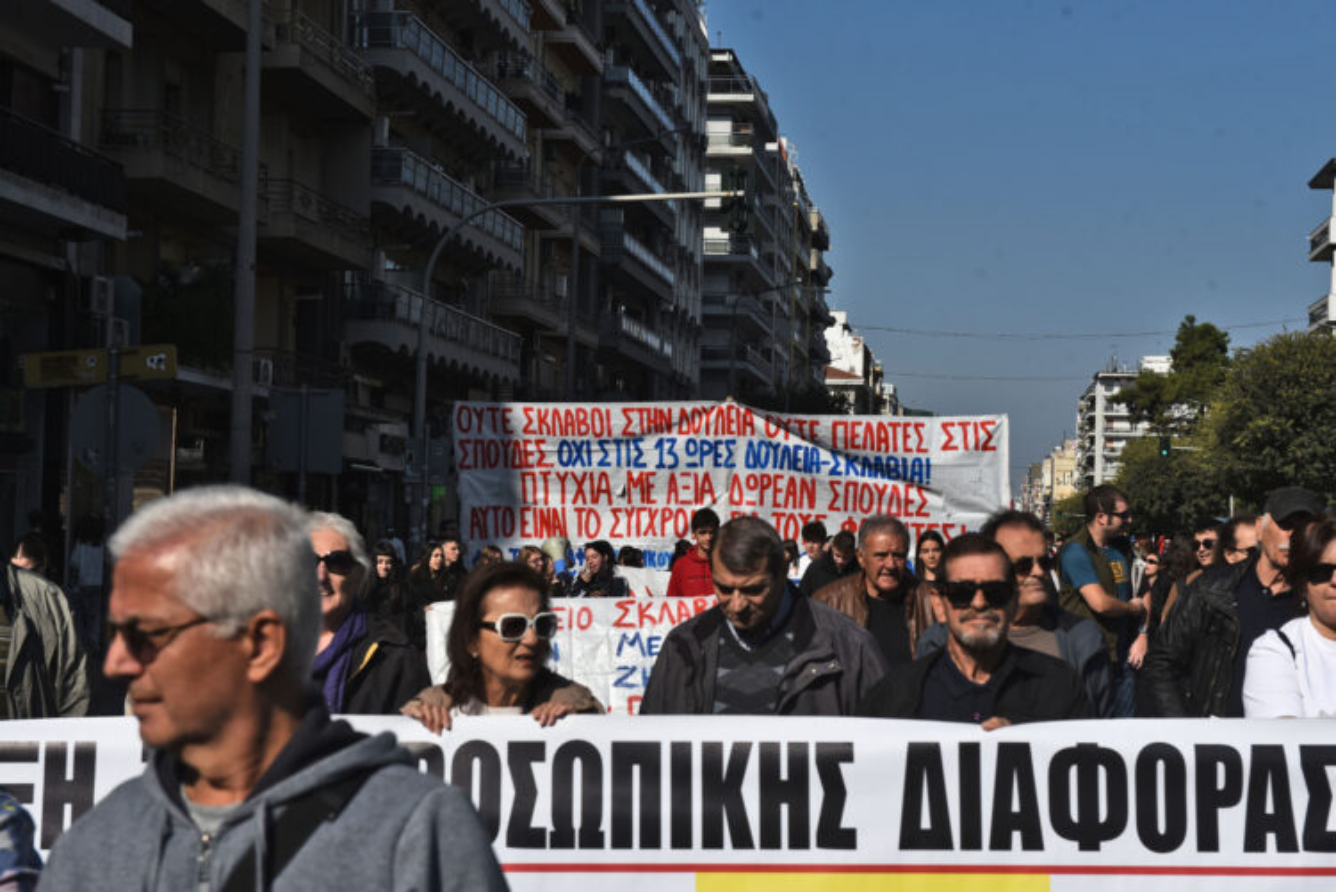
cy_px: 446
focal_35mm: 70
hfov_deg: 28.8
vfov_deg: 19.5
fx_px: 2599
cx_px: 668
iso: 160
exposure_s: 1/800
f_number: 9
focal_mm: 70
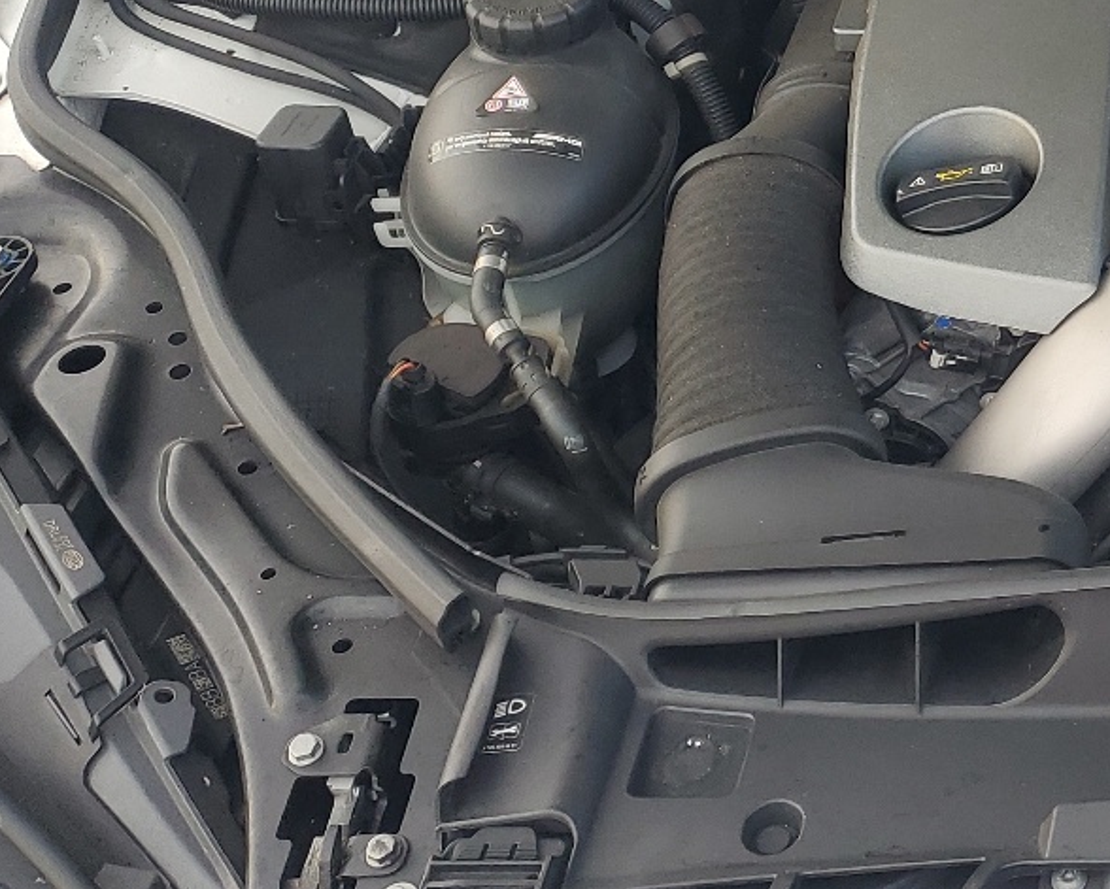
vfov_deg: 21.2
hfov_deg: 24.2
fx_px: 2268
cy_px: -47
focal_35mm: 69
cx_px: 1431
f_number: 1.5
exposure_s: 1/161
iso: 50
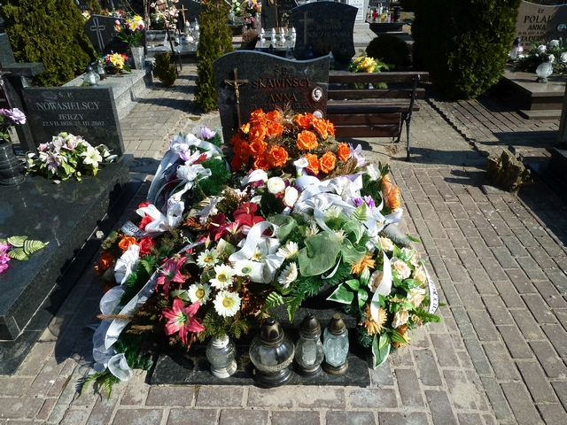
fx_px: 409
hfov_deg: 69.4
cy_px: 212
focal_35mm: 25
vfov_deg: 54.9
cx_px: 284
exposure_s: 1/400
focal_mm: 4.1
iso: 80
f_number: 4.5
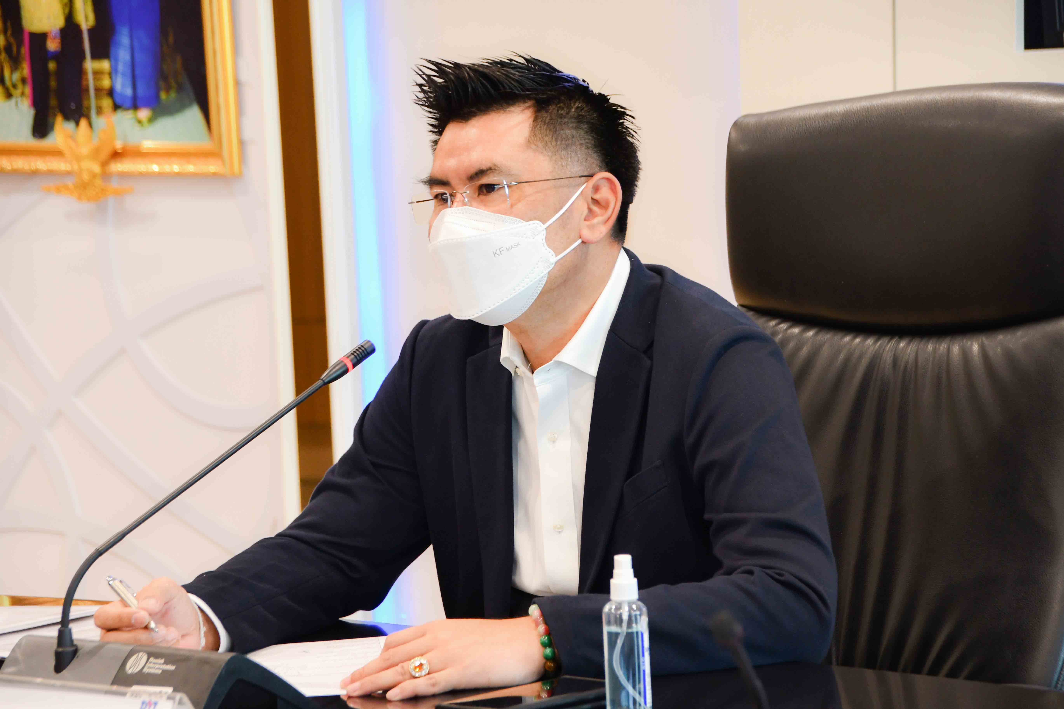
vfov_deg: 10.2
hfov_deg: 15.2
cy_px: 354
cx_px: 532
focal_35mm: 135
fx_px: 3990
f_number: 5.6
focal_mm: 90
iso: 1250
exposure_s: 1/60
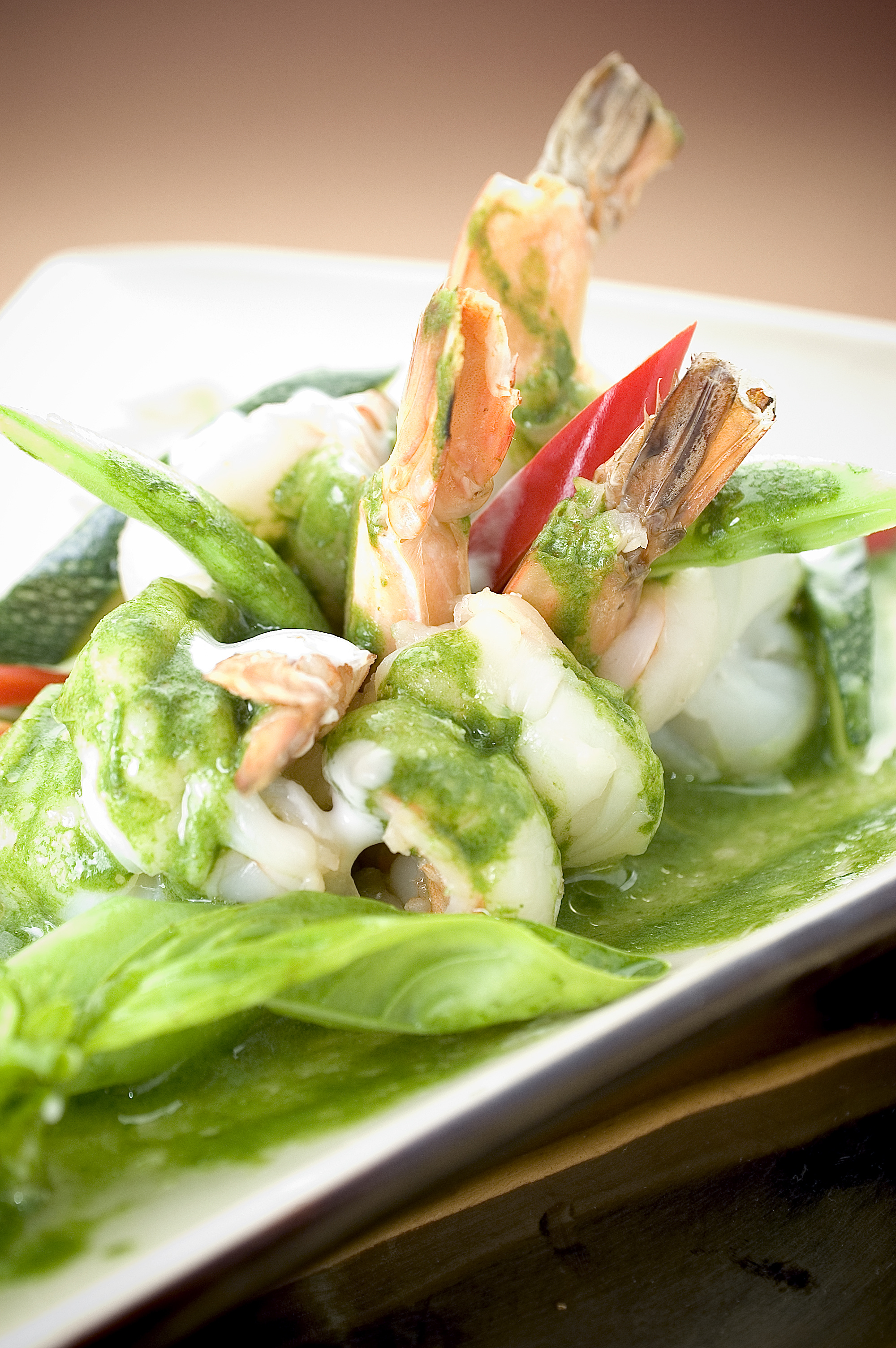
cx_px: 448
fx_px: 1963
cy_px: 674
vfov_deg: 37.9
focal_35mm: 52
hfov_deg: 25.7
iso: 200
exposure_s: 1/3.33
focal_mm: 35
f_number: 5.6
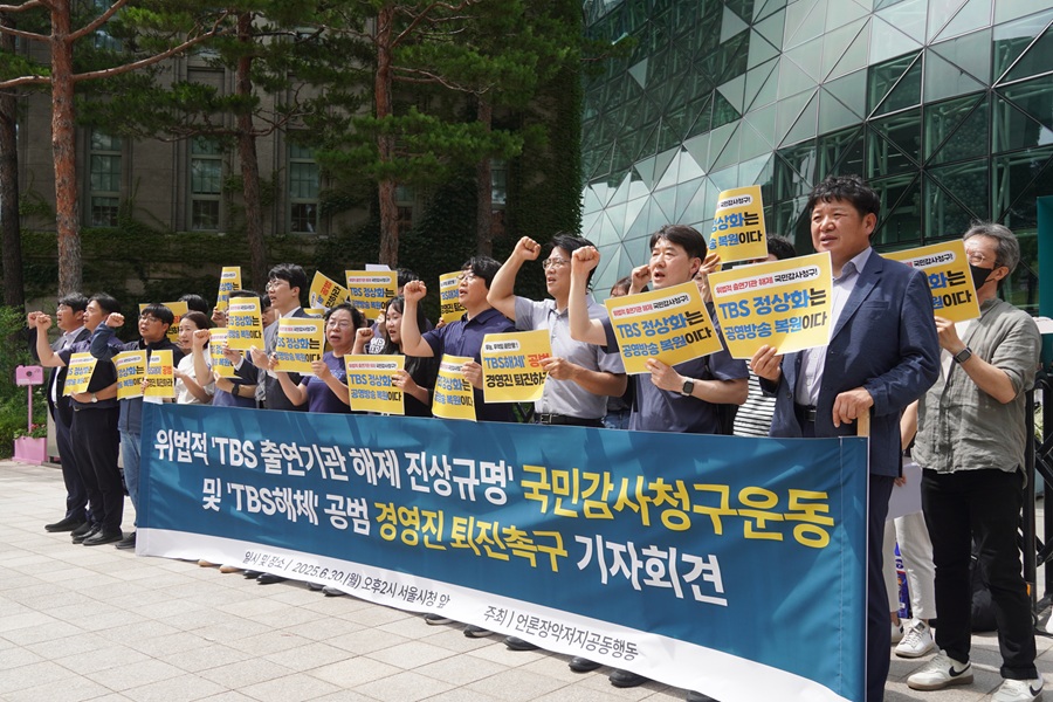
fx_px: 965
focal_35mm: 33
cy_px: 351
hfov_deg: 57.2
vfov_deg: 40.0
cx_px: 526
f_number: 5.6
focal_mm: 22
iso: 100
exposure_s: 1/320
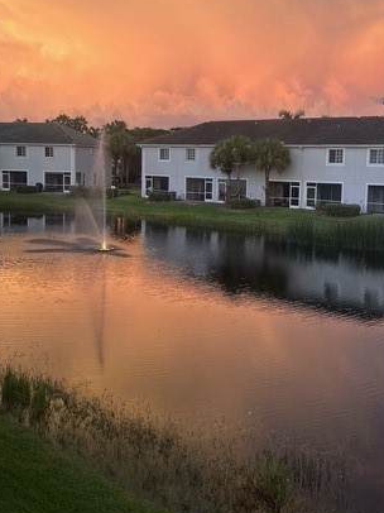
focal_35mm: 41
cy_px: 206
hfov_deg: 35.1
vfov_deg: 45.6
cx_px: 195
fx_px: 607
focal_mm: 5.7
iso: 80
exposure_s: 1/121
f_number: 1.5
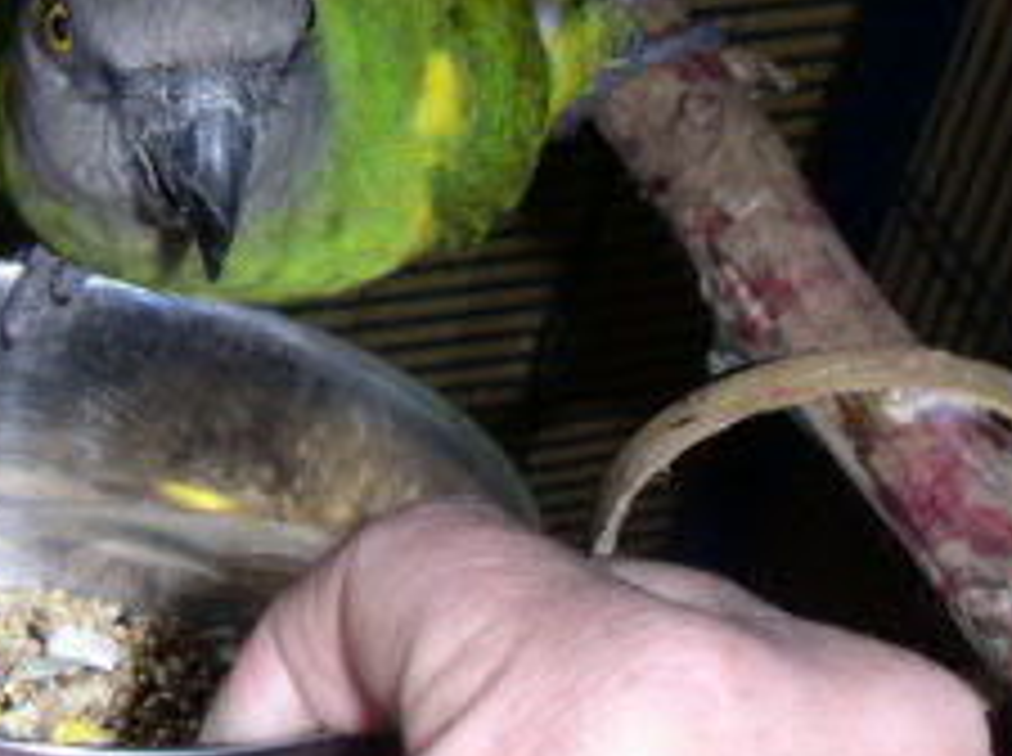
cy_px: 126
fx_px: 2715
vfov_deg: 15.7
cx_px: 85
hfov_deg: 20.6
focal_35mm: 93
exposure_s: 1/50
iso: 160
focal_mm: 6
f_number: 6.6
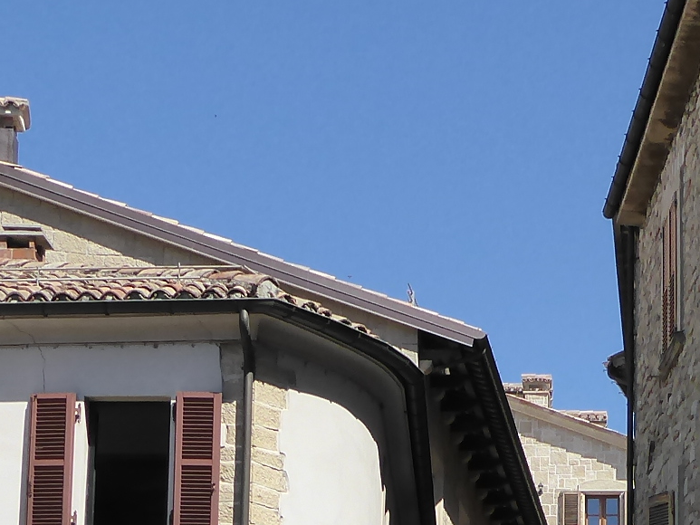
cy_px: 722
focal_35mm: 96
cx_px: 496
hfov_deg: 20.3
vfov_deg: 14.6
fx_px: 1942
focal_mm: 5
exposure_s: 1/1000
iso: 160
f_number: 3.5
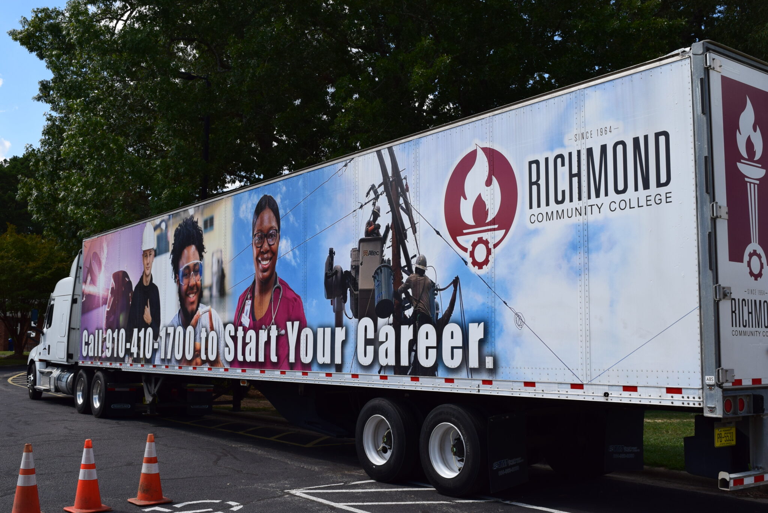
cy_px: 256
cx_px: 384
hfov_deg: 47.9
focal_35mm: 40
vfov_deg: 33.1
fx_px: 865
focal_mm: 27
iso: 360
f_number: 11
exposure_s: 1/500
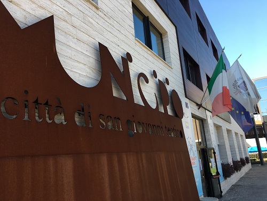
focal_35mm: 29
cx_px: 134
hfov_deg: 61.7
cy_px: 100
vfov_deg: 48.2
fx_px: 224
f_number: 2.2
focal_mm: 4.15
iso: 25
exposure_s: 1/304
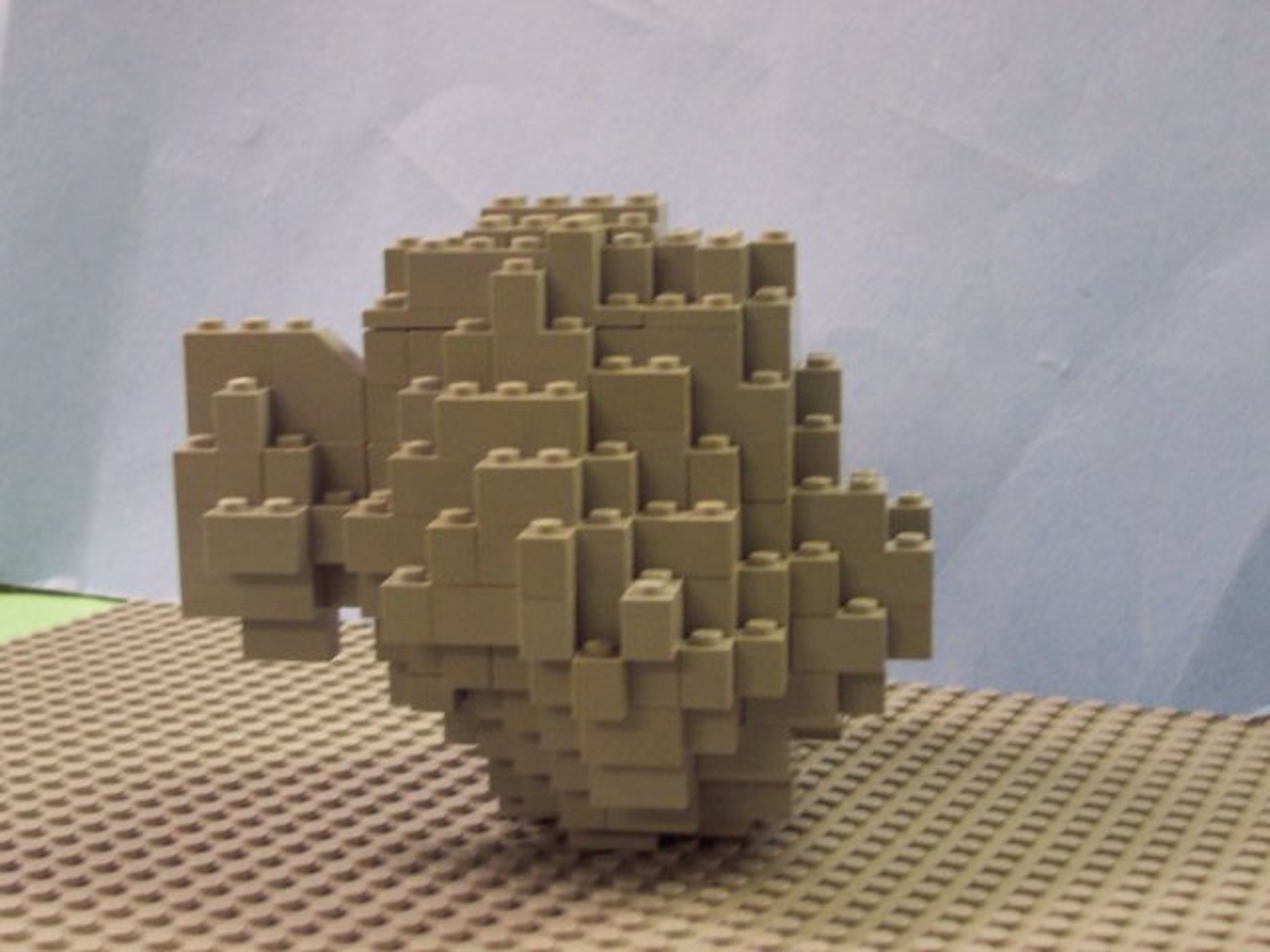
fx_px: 2091
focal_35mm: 57
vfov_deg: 25.7
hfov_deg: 33.8
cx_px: 635
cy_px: 476
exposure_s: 1/15
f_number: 3.4
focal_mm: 8.6
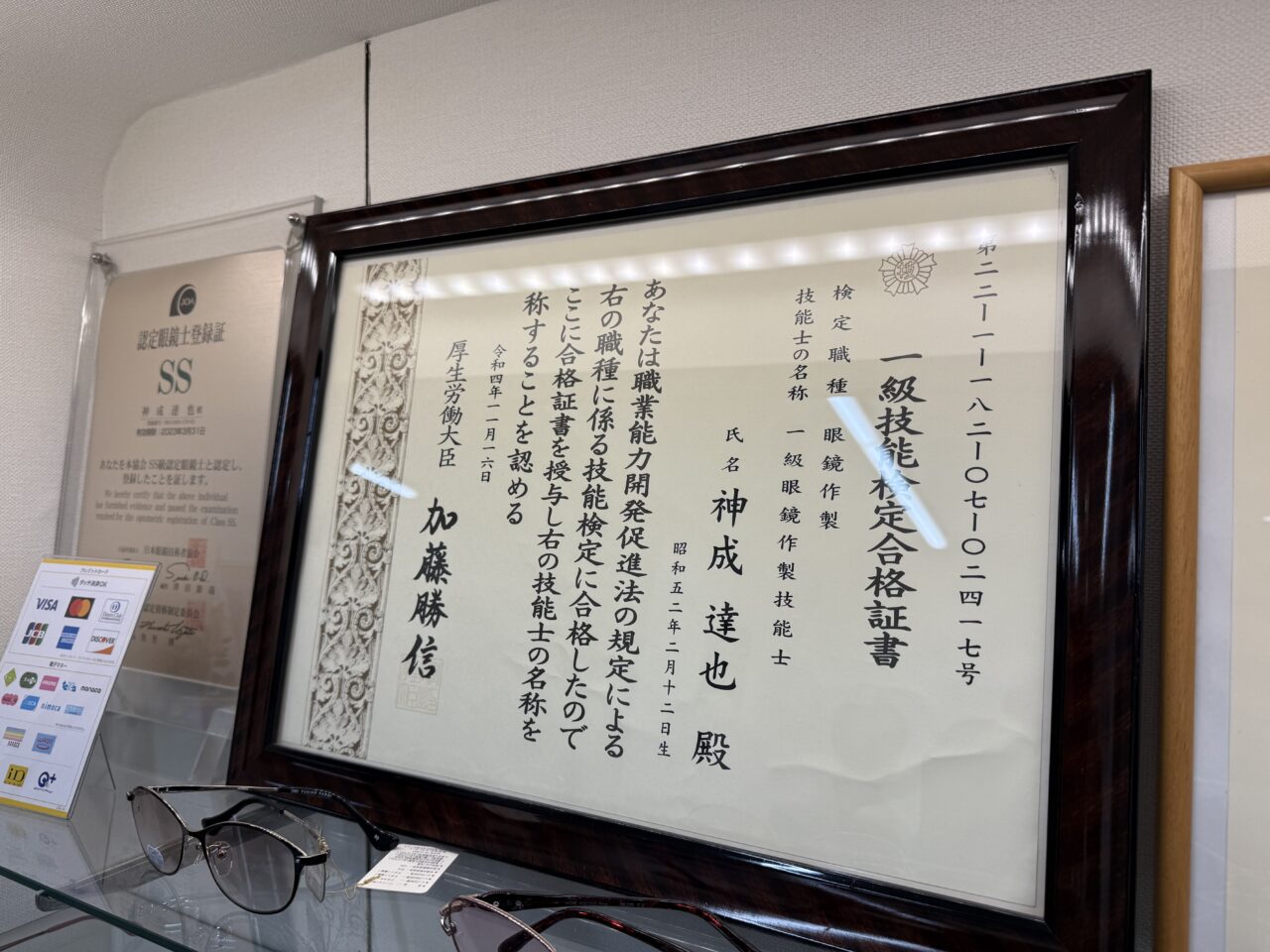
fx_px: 881
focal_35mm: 24
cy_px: 476
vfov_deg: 56.8
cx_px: 635
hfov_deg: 71.6
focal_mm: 6.76
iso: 80
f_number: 1.78
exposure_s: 1/443
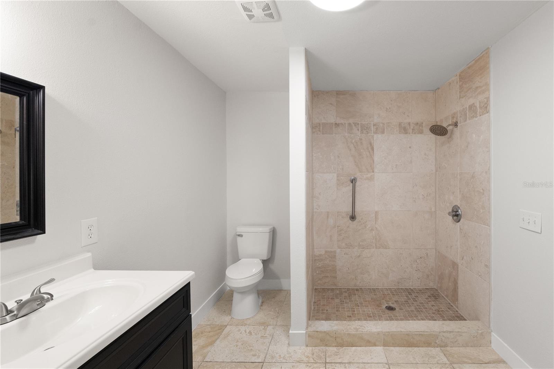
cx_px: 277
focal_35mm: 14
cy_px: 184
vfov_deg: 81.2
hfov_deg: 104.3
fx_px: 215
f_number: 10
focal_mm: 14
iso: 4000
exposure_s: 1/50
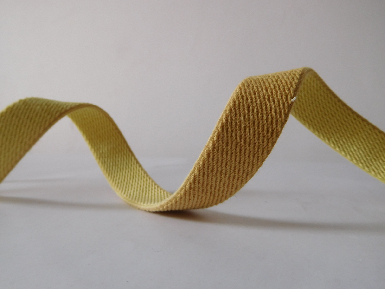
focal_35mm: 25
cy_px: 144
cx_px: 192
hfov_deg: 69.4
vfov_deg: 54.9
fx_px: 278
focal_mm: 4.5
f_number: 3.4
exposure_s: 1/50
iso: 125
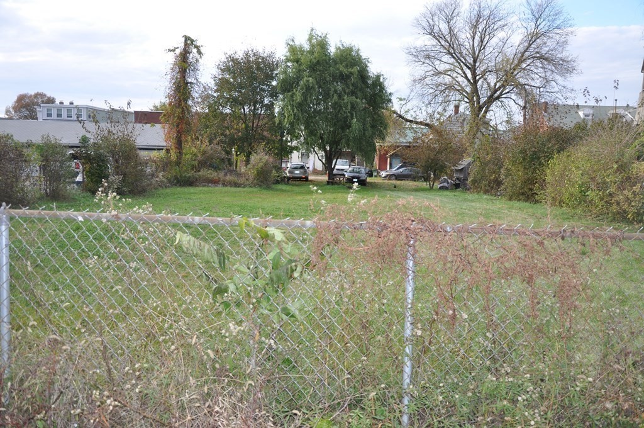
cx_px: 322
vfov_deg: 41.6
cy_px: 214
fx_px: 563
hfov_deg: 59.6
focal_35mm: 32
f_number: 5
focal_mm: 21
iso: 200
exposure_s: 1/200
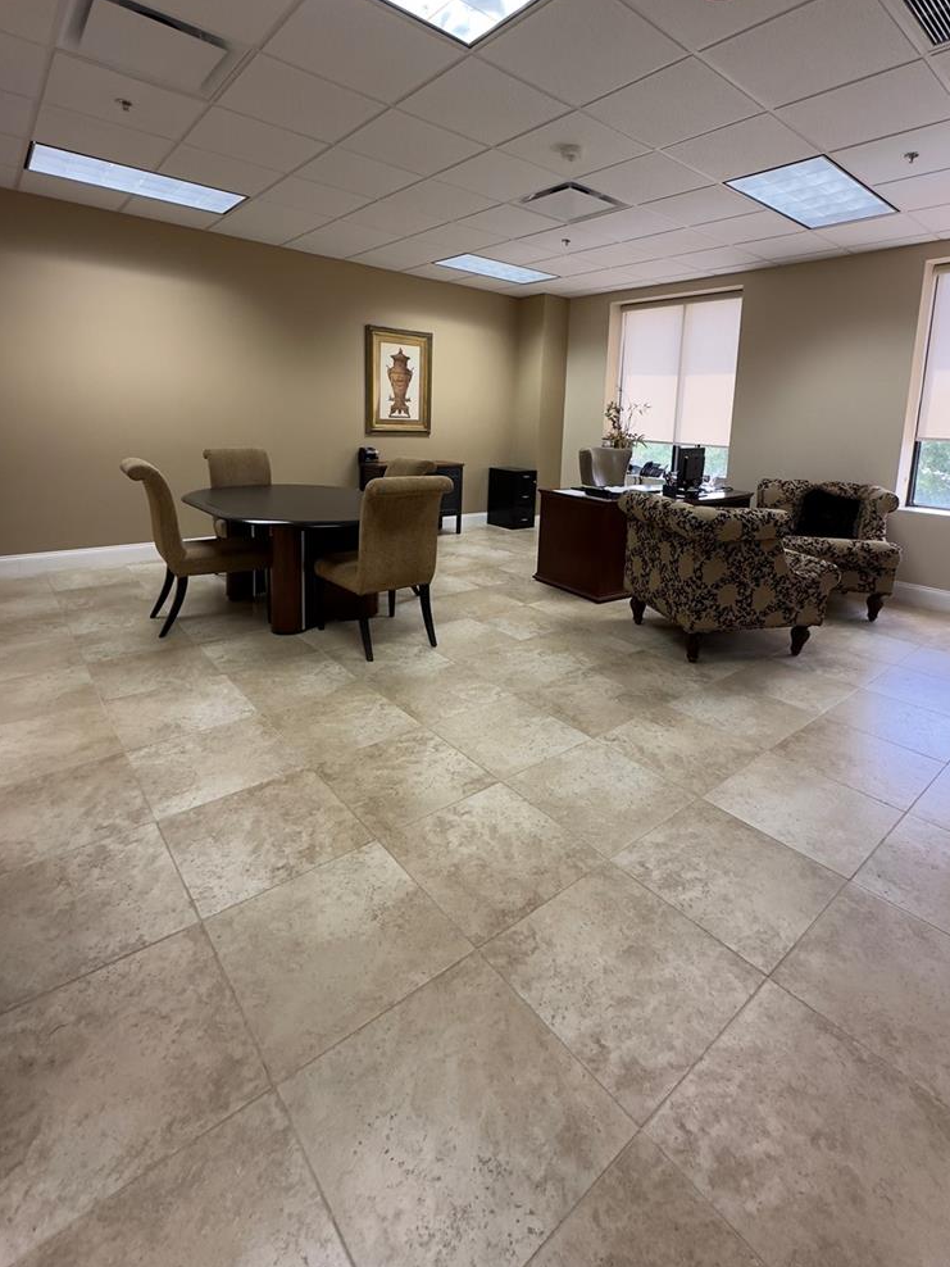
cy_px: 510
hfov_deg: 74.6
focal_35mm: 17
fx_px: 622
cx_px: 512
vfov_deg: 89.9
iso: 200
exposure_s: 1/120
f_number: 2.2
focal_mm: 2.22
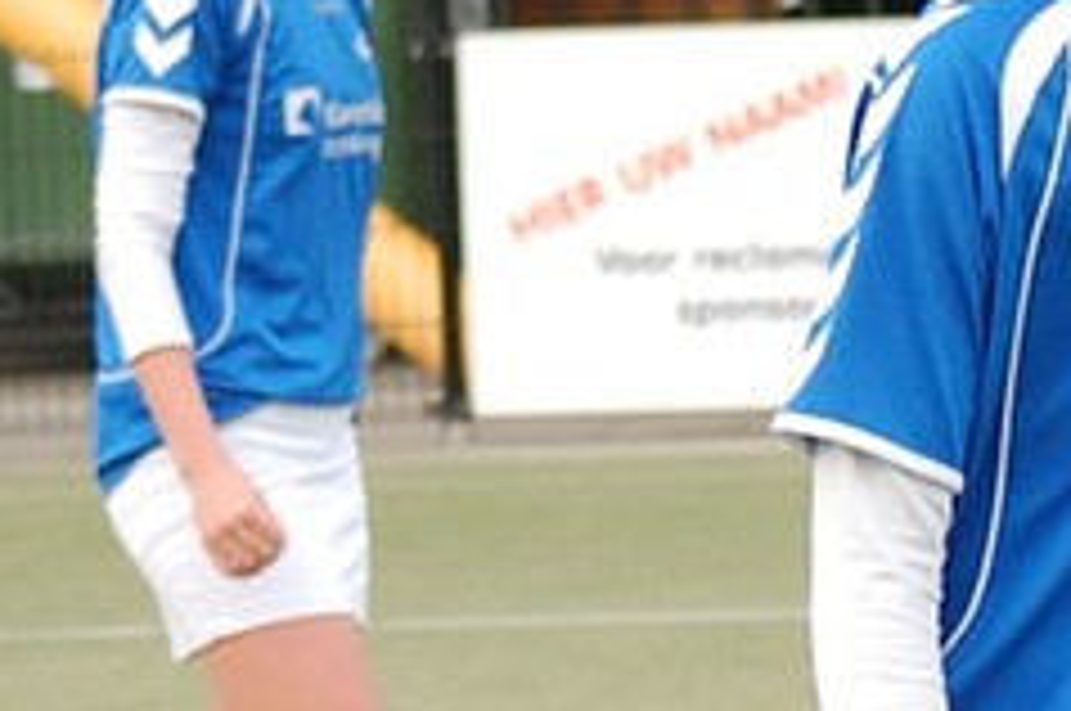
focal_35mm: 355
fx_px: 10551
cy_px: 587
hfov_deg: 5.7
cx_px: 1971
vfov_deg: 3.9
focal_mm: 55
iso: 400
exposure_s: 1/500
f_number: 4.2
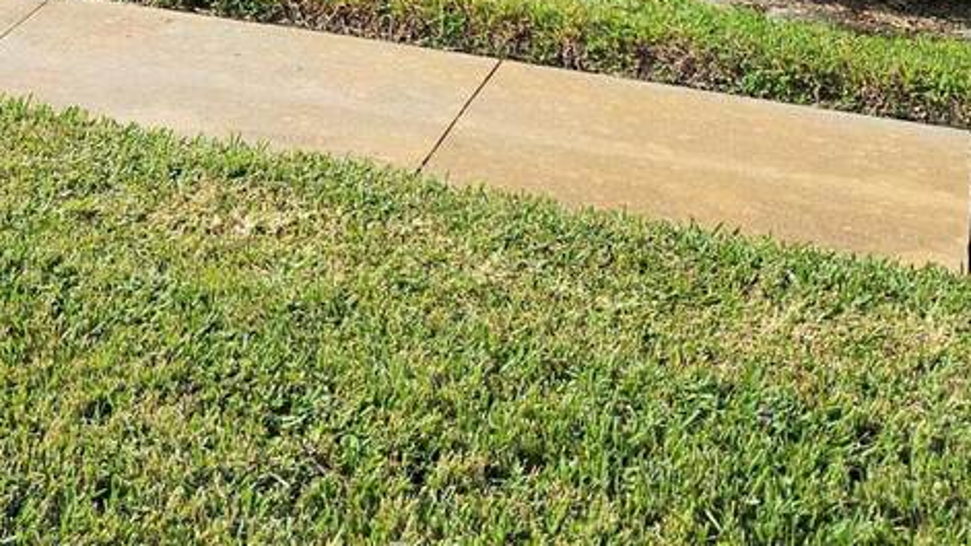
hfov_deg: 29.2
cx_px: 27
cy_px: -425
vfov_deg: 15.4
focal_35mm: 68
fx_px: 1751
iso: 25
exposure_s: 1/2510
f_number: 1.8
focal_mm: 5.4
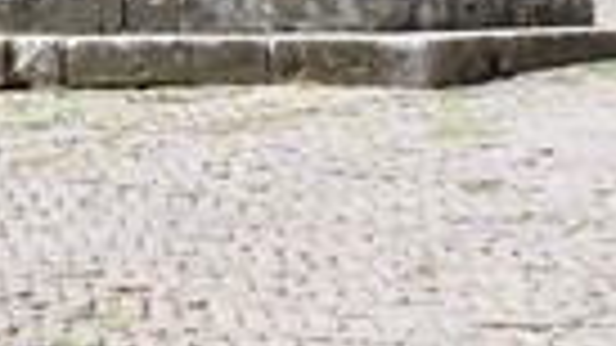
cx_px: 490
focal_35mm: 243
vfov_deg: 4.9
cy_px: -411
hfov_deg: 8.9
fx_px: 3968
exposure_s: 1/200
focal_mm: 10.8
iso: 100
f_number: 5.6
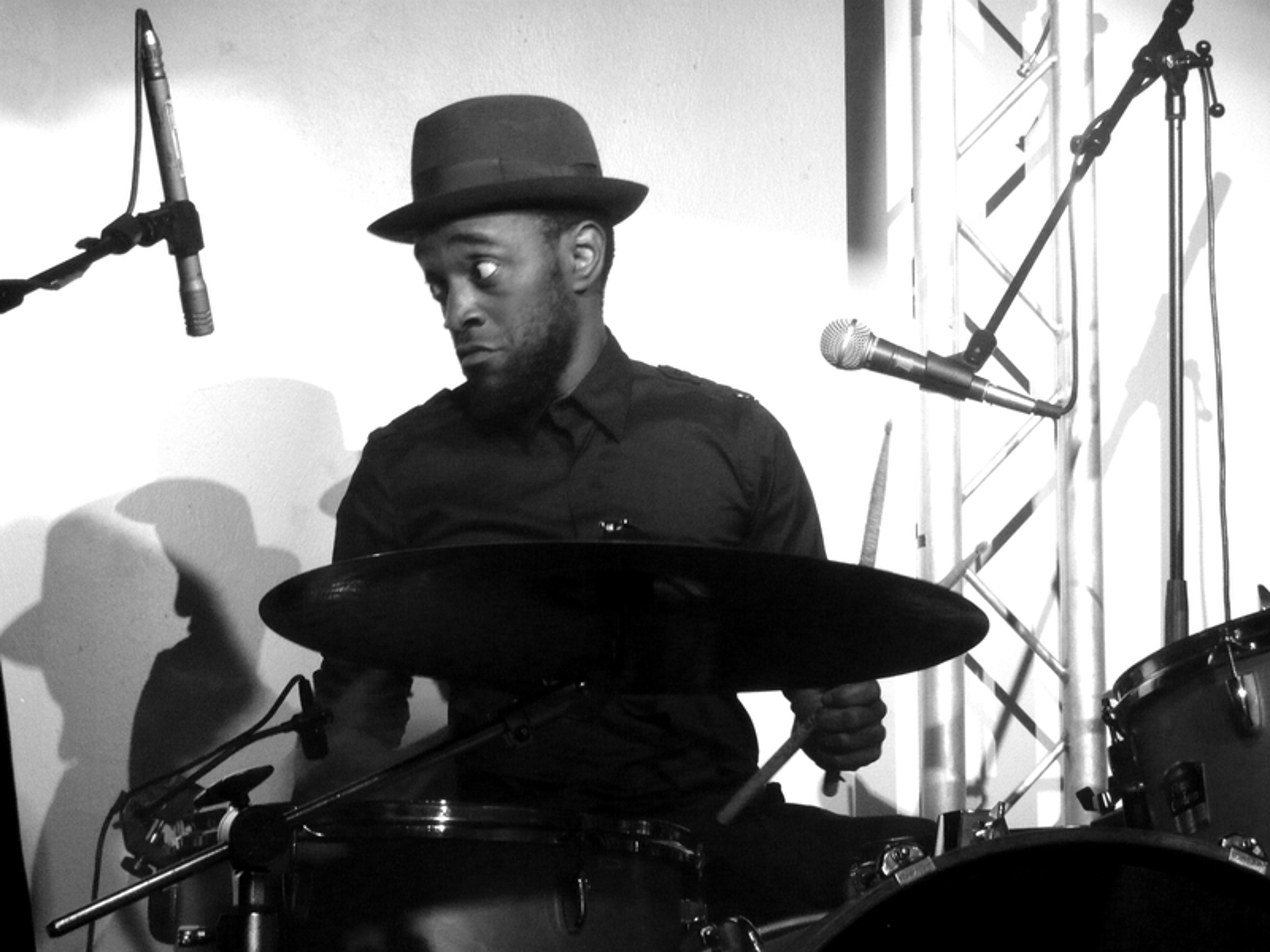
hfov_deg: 19.6
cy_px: 476
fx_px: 3669
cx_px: 635
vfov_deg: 14.8
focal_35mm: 100
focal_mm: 16.4
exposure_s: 1/30
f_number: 5.6
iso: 400
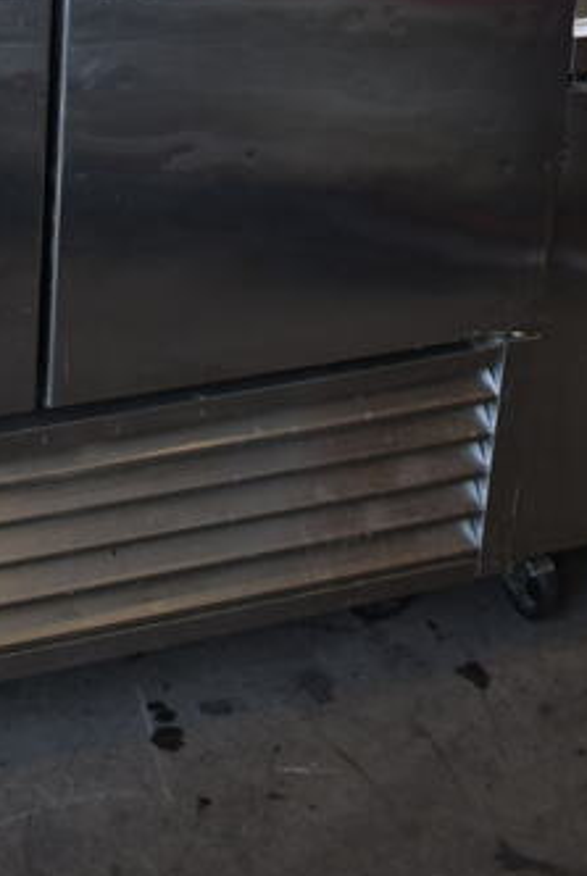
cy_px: -204
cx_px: 76
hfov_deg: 18.2
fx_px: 1804
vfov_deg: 24.5
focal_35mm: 74
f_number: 3.5
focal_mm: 18
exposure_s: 1/30
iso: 100
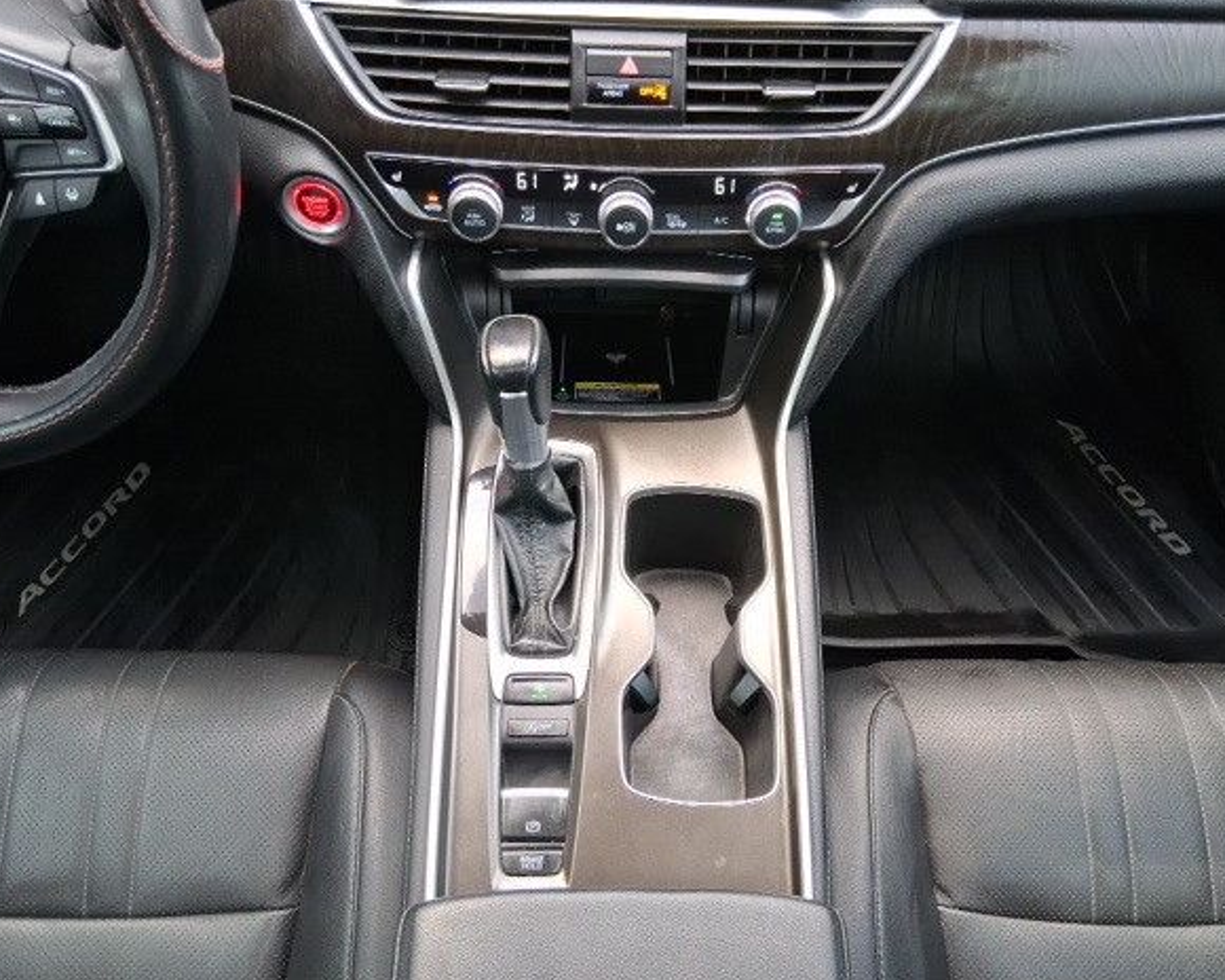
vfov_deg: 51.5
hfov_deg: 62.2
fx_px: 1015
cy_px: 494
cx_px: 642
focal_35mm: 28
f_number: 1.8
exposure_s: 1/50
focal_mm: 3.98
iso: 315
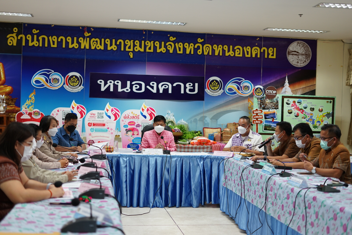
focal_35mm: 50
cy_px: 118
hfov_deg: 39.6
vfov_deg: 27.0
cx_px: 176
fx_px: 489
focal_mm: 50
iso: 400
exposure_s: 1/100
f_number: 2.2
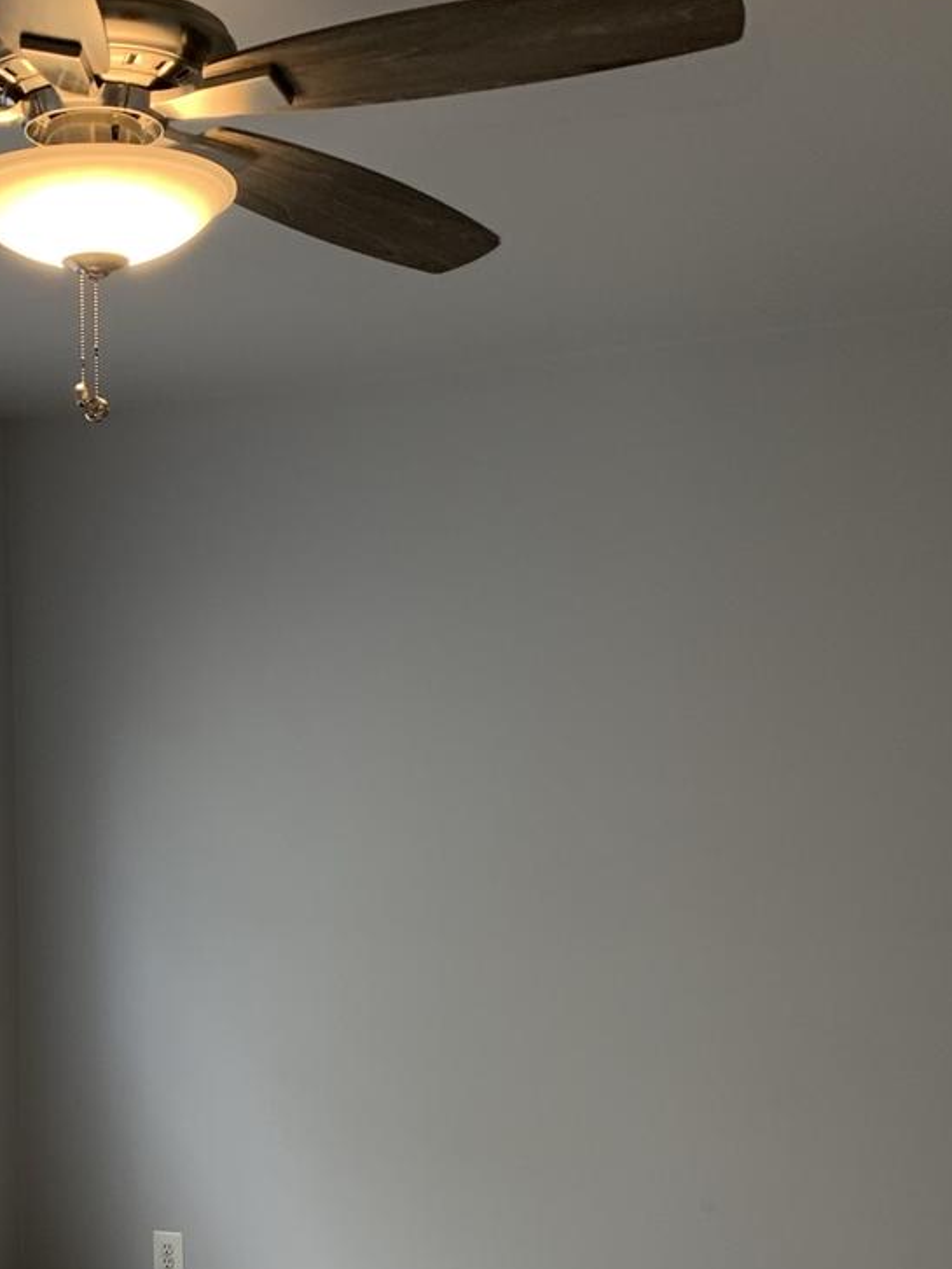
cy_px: 1127
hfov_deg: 26.0
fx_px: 2016
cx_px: 166
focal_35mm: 55
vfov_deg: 33.2
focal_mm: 4.25
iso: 50
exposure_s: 1/120
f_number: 1.8
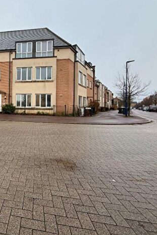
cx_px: 7
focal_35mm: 22
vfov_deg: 78.3
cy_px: 106
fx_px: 144
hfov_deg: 48.9
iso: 50
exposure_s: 1/221
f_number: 2.2
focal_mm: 2.22
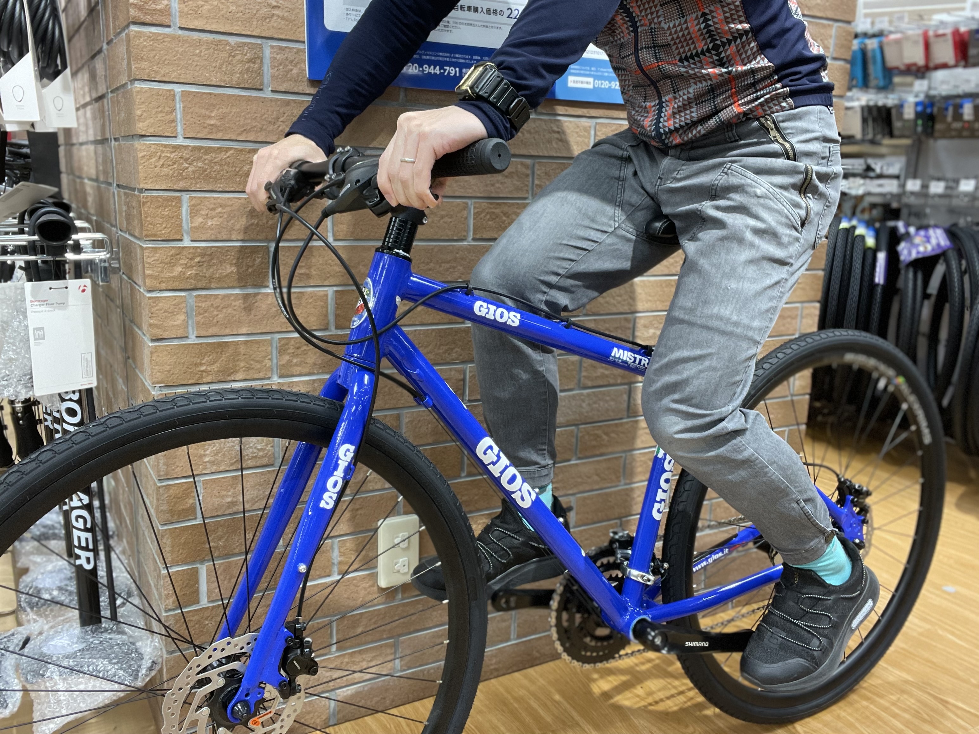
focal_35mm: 30
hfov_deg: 60.0
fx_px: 848
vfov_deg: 46.8
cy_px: 367
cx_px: 490
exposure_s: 1/60
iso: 200
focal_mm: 2.71
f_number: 2.2
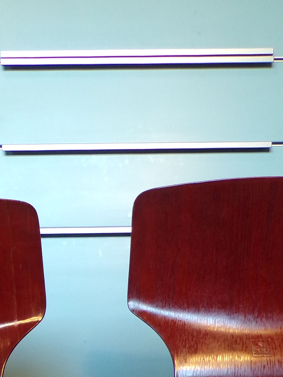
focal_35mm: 62
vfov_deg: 27.7
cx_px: 75
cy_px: 440
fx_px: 676
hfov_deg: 23.4
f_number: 3
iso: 200
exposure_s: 1/28
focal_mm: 4.3
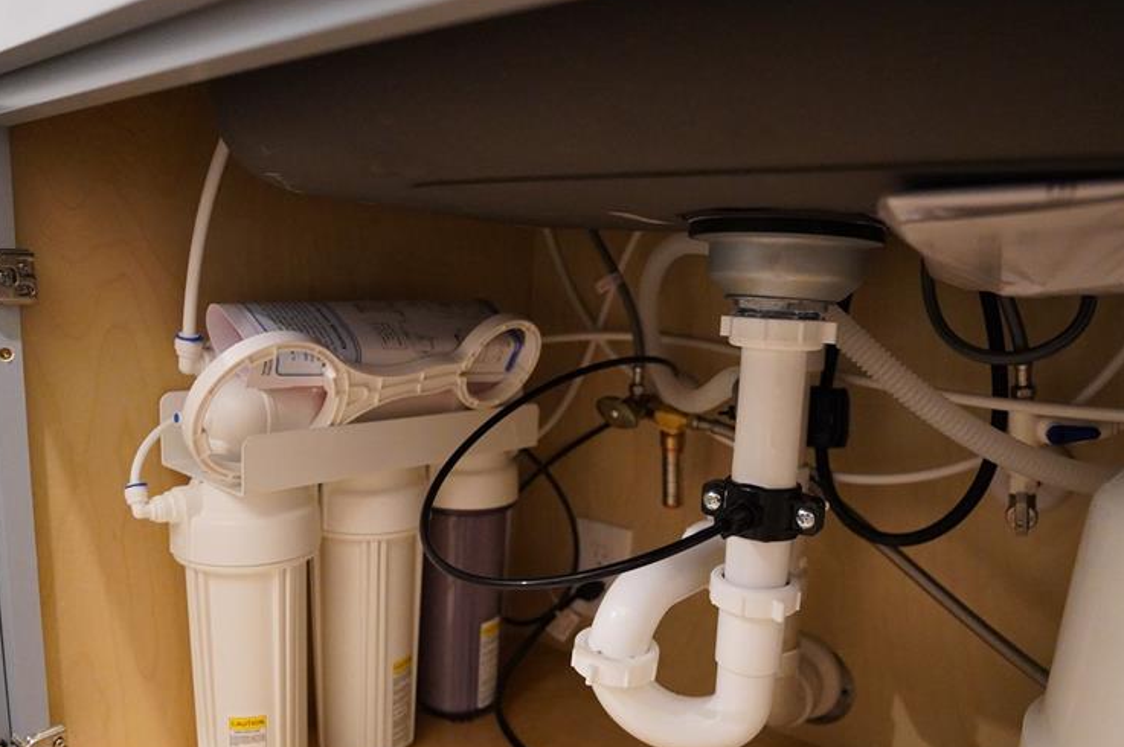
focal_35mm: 25
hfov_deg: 71.6
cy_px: 453
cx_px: 552
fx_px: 780
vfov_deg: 50.8
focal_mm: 18
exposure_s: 1/160
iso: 10000
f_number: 2.8
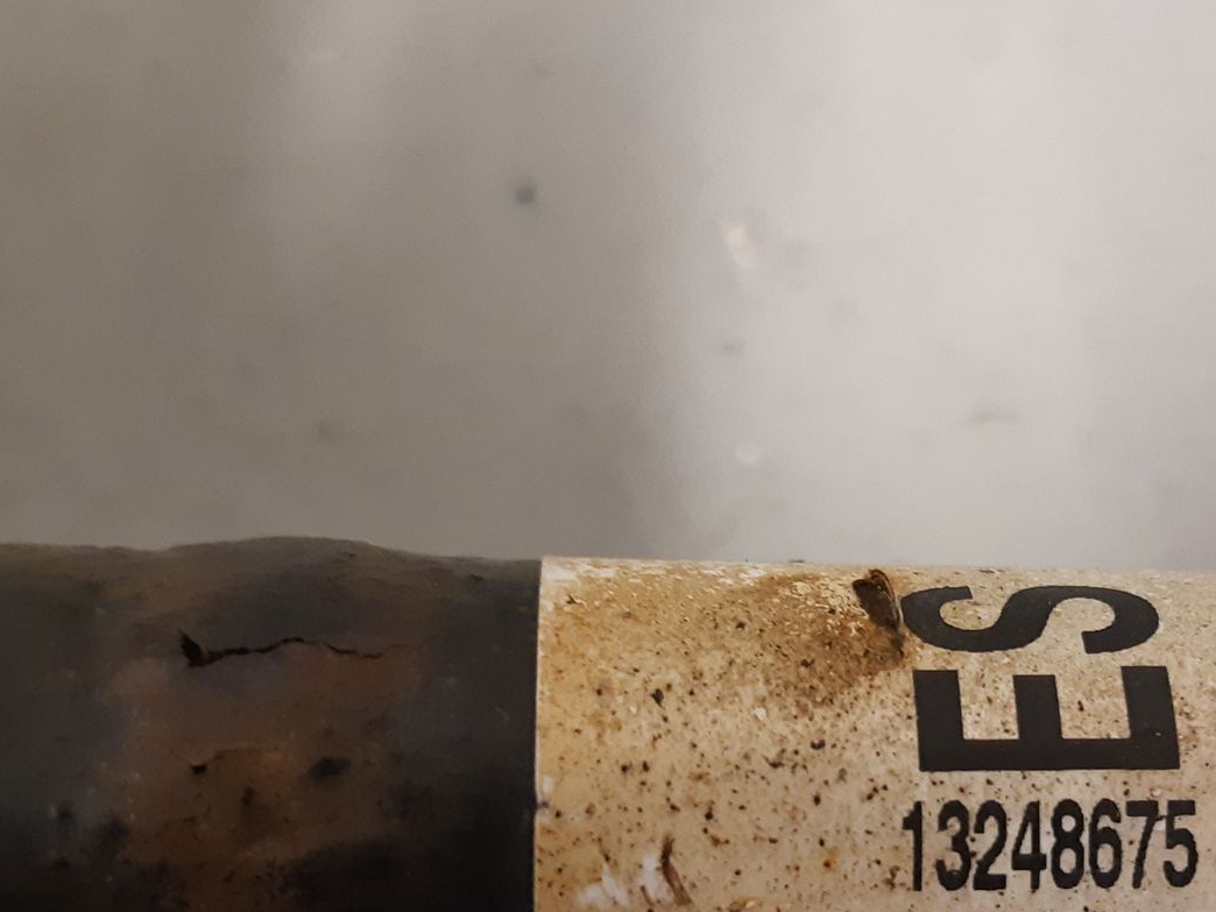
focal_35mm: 51
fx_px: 1792
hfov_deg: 36.9
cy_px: 693
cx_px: 861
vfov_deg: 28.1
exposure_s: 1/50
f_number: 1.7
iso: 250
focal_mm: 3.93
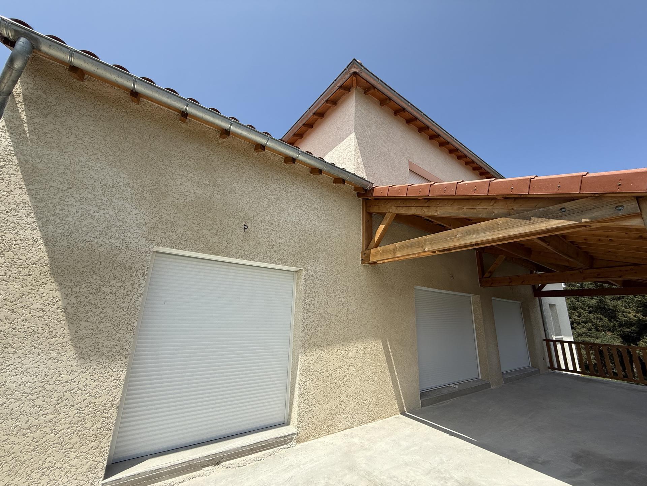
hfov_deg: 102.1
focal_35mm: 14
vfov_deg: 85.7
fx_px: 262
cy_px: 243
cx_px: 324
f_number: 2.2
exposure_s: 1/2092
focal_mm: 2.22
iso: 50
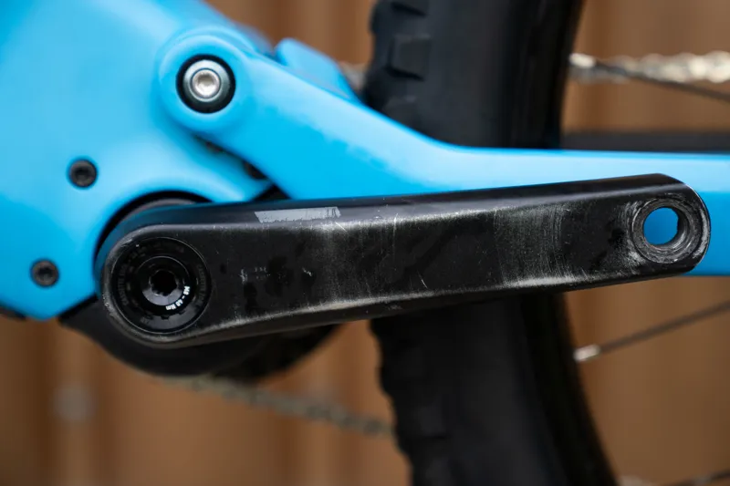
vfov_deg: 19.4
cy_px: 243
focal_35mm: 70
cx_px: 365
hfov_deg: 28.8
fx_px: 1419
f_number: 2.8
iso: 200
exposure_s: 1/400
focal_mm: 70
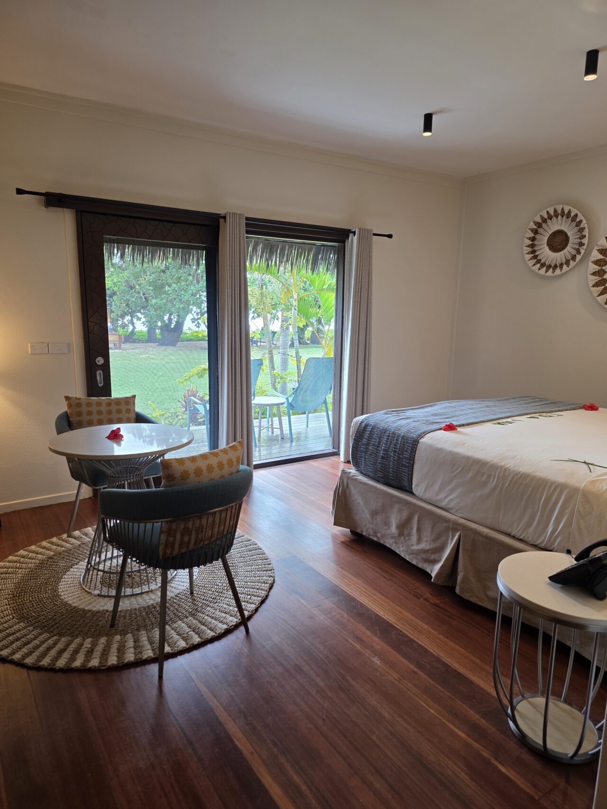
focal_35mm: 23
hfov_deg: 58.9
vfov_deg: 73.9
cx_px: 304
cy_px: 404
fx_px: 538
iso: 64
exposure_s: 1/100
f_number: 1.7
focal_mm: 6.3
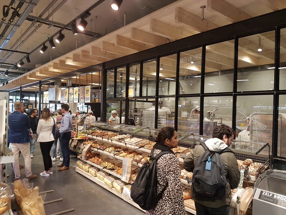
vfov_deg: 53.1
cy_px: 108
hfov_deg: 67.3
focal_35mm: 26
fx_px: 215
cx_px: 143
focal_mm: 4.2
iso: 125
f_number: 1.7
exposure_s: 1/50
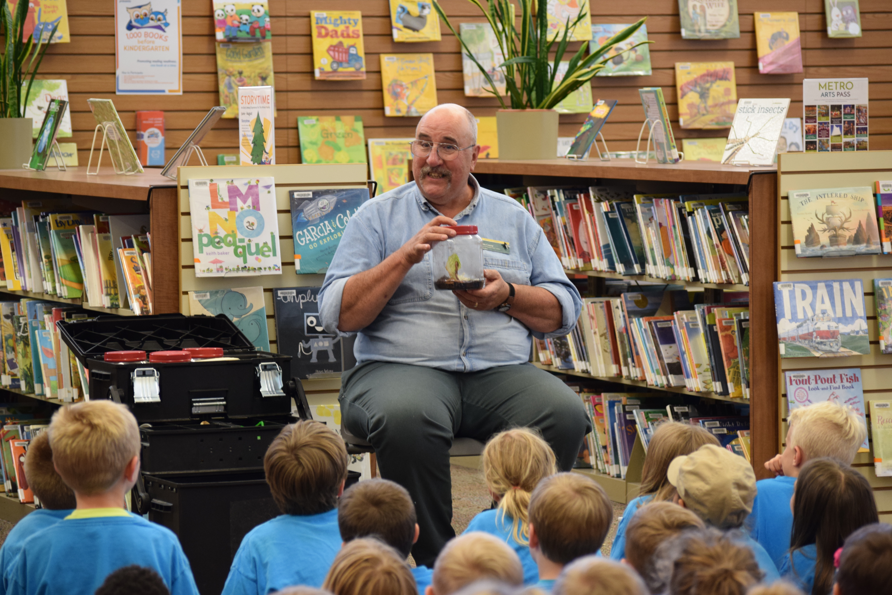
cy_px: 298
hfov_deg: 14.9
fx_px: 3419
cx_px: 446
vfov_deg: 9.9
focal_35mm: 138
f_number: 4.2
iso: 900
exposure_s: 1/60
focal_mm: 92
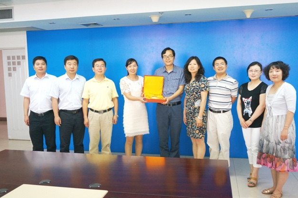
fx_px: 281
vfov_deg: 38.8
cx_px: 152
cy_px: 100
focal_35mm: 34
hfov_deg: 55.8
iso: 1000
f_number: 4
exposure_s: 1/160
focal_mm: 22
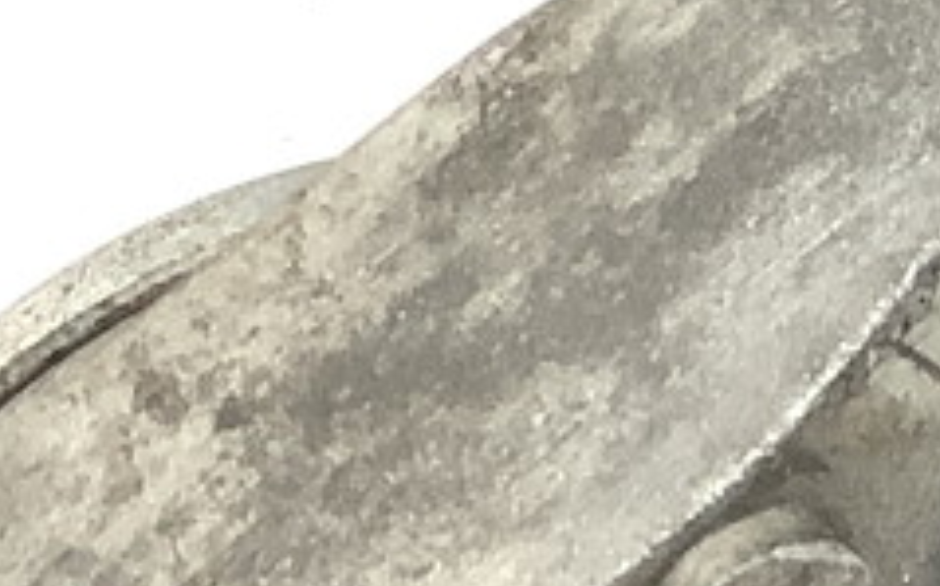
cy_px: -142
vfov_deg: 7.4
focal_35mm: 176
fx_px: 4506
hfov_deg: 10.7
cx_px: 1998
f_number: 2.4
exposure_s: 1/120
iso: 80
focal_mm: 3.3
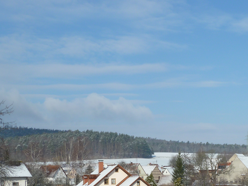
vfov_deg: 20.7
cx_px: 187
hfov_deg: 27.4
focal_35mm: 70
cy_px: 154
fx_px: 502
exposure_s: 1/500
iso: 80
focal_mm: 6.1
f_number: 5.6
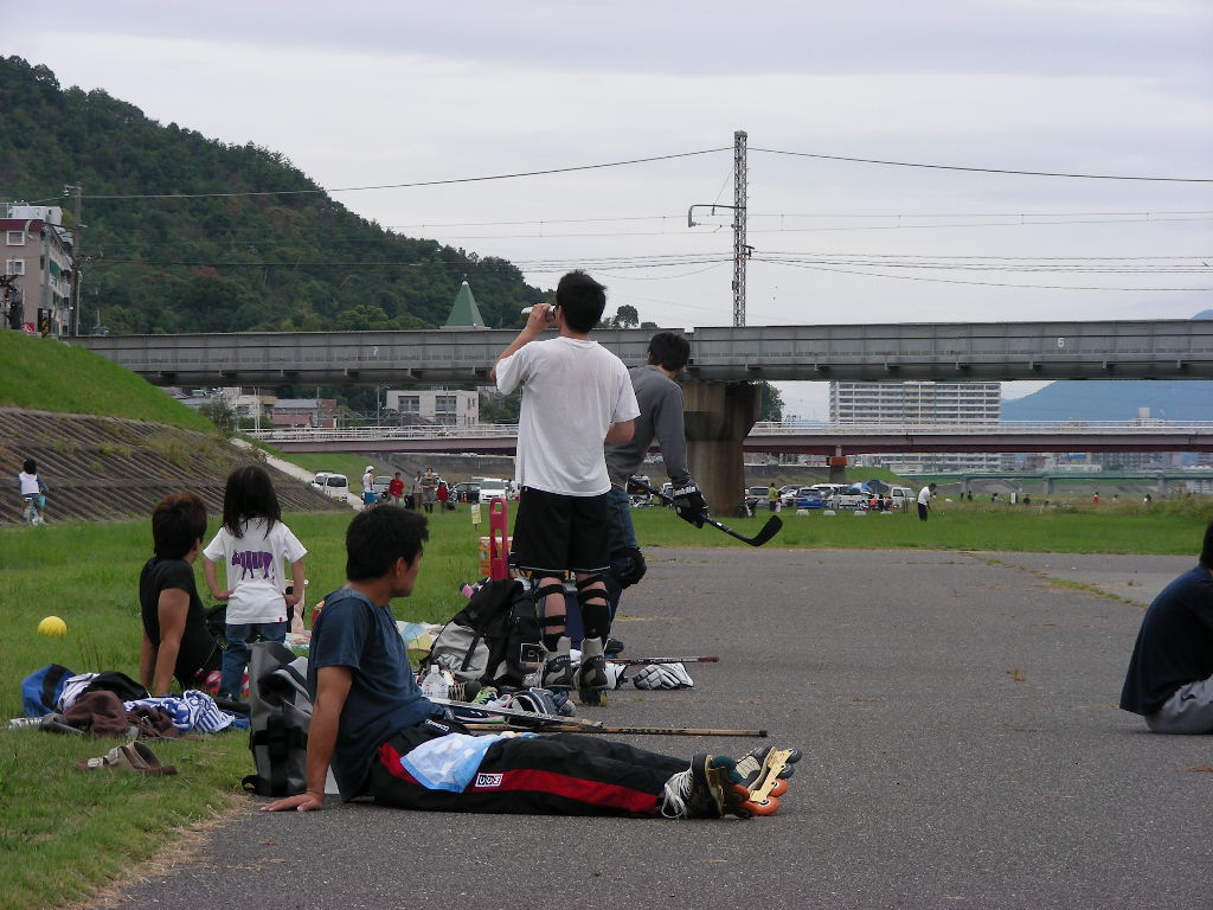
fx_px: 4485
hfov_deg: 15.4
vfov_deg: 11.6
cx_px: 606
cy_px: 455
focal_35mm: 128
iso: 50
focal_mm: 21.3
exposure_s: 1/346
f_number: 4
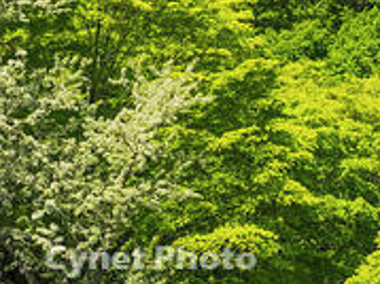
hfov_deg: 17.1
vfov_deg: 12.8
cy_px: -34
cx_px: 355
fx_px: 1240
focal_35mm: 113
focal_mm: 35
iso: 125
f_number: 13
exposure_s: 1/20
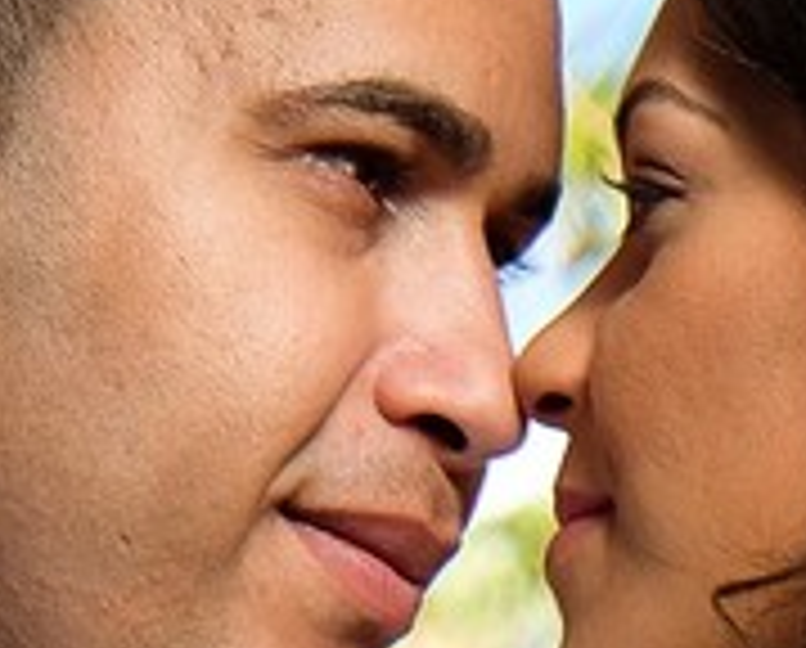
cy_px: 504
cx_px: -41
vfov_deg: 3.0
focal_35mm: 521
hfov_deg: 3.7
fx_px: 12455
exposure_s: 1/160
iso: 200
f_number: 5.6
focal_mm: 55
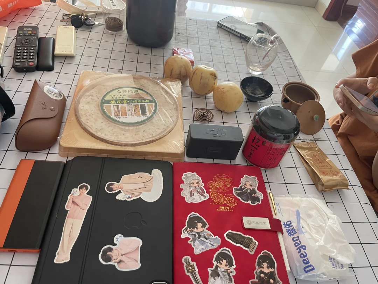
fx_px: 284
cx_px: 189
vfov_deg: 53.1
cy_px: 142
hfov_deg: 67.3
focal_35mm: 26
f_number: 1.6
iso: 125
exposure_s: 1/72
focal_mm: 4.2
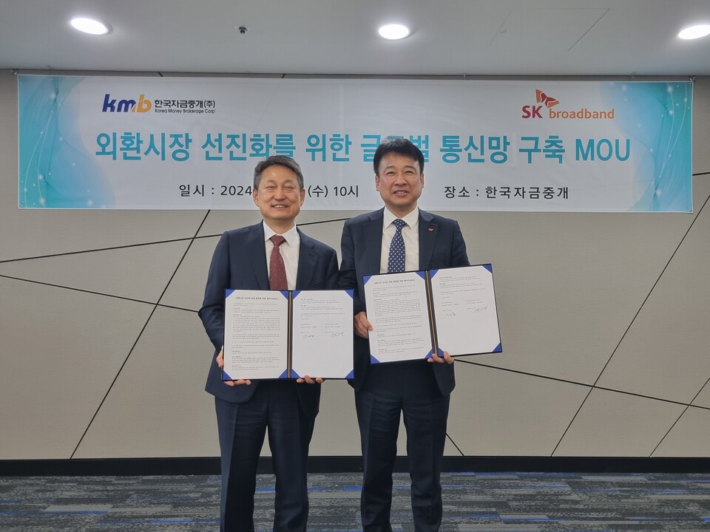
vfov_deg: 53.1
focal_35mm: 26
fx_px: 533
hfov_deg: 67.3
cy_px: 266
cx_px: 355
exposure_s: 1/60
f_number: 1.8
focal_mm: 5.4
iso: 250
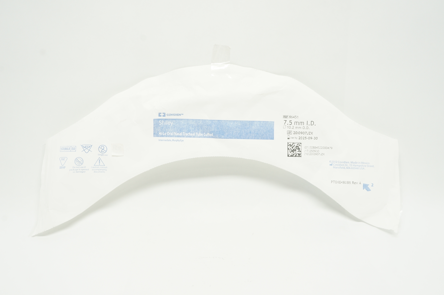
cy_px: 148
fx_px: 444
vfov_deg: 36.8
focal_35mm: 36
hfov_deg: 53.2
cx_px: 222
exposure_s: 1/15
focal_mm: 24
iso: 400
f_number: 11
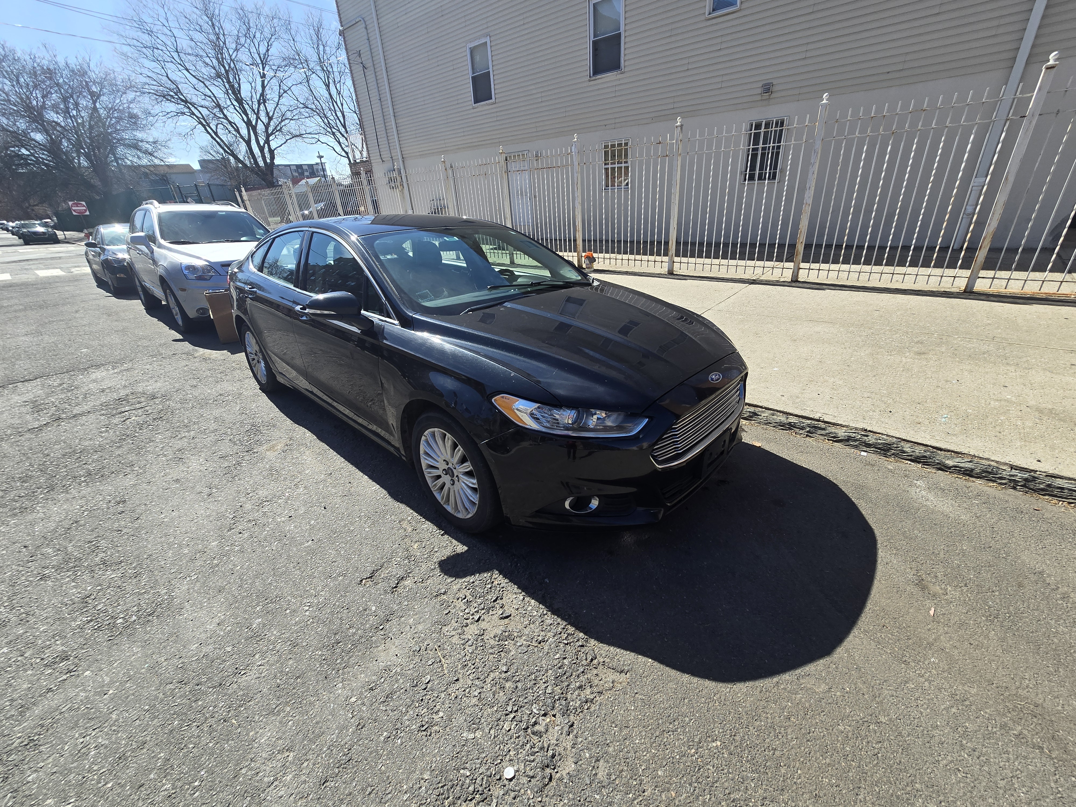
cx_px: 538
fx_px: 404
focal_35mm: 13
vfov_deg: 89.9
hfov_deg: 106.2
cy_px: 404
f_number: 2.2
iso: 50
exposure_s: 1/1517
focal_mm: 2.2
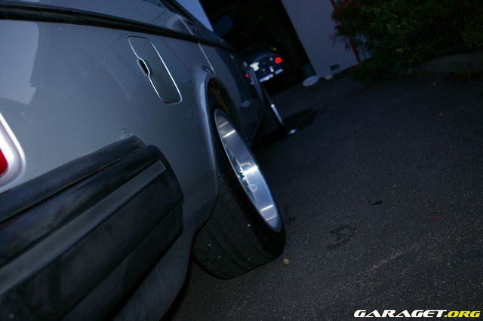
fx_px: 416
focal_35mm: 31
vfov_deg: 42.3
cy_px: 160
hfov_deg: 60.3
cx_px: 242
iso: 400
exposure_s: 1/90
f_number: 4
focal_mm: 21
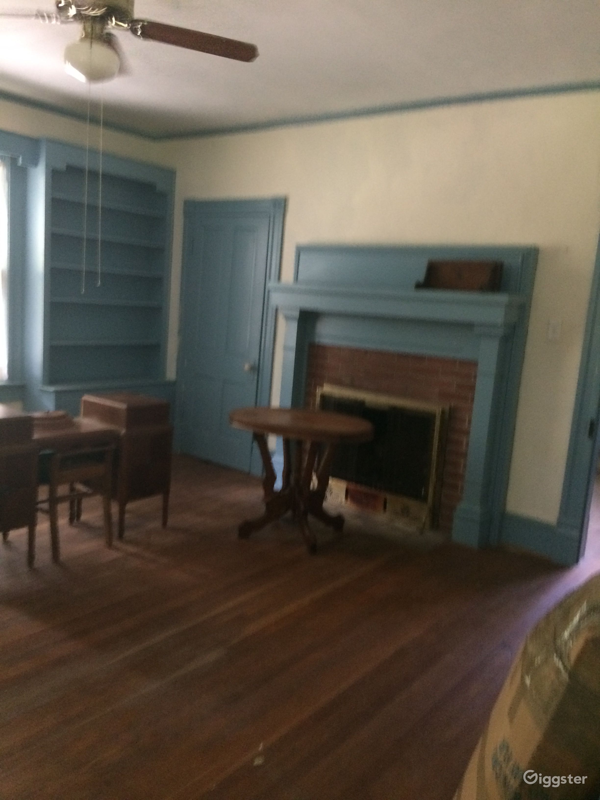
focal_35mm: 29
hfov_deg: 48.2
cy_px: 400
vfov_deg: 61.7
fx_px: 670
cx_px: 300
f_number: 2.2
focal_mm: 4.15
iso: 320
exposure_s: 1/15
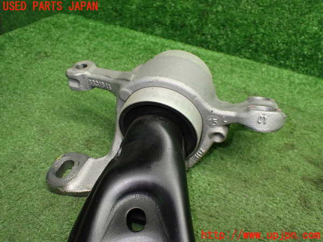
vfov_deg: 46.8
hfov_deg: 60.0
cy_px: 121
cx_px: 162
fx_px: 280
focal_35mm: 30
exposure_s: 1/125
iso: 800
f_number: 2.3
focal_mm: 5.4
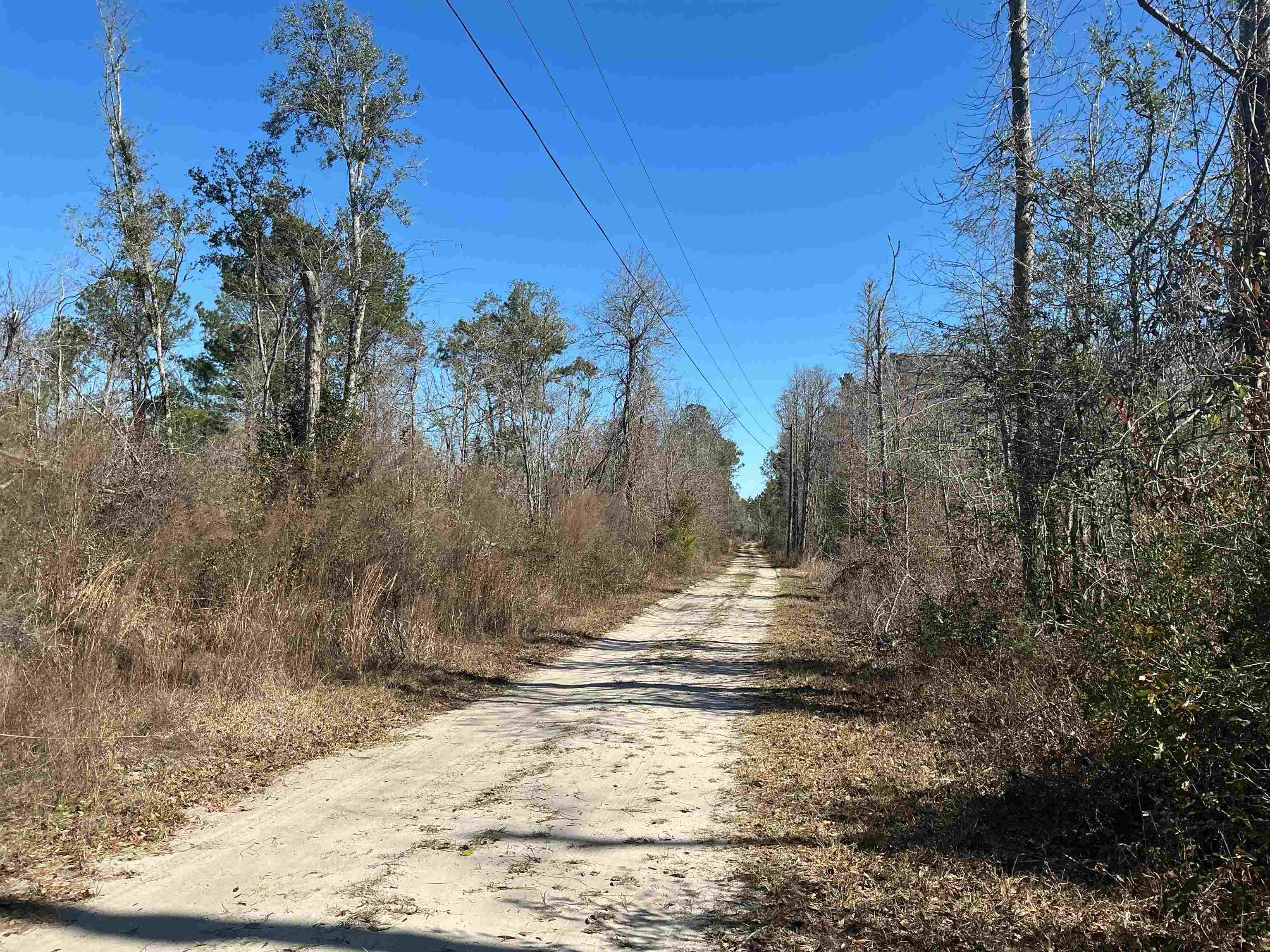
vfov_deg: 48.2
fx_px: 1064
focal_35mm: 29
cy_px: 476
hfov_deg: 61.7
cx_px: 635
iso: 25
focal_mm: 3
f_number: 1.8
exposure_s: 1/1626
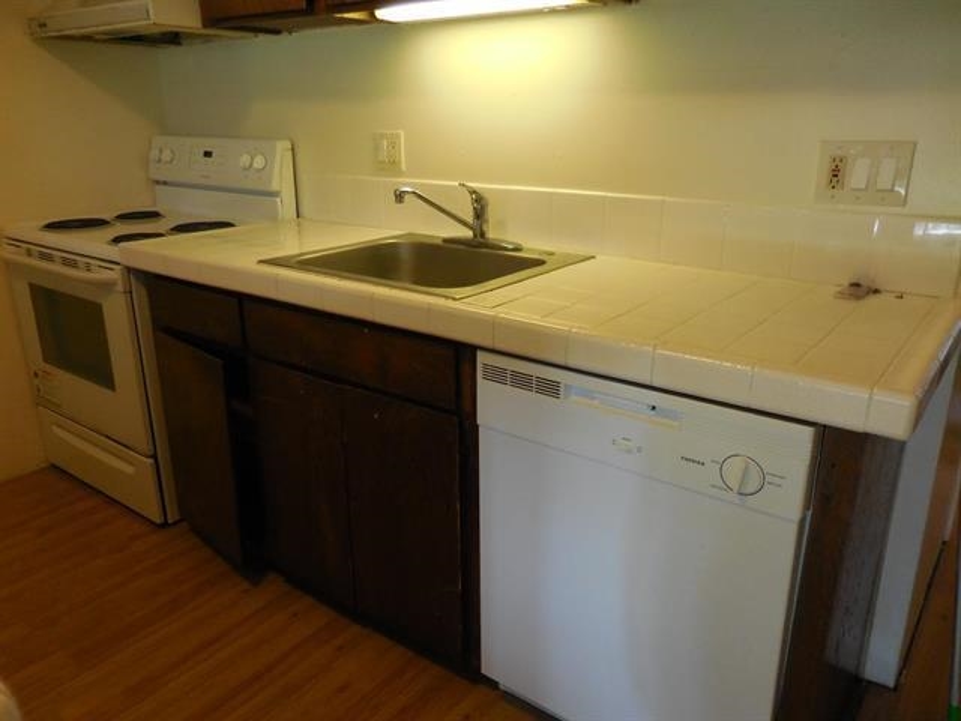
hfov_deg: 69.4
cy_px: 360
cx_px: 480
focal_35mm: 25
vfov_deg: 54.9
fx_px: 694
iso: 320
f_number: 3.3
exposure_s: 1/30
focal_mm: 4.5
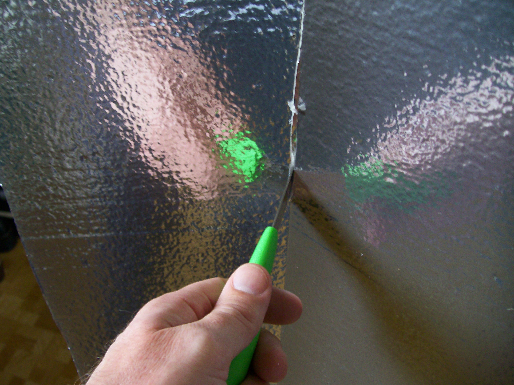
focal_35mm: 36
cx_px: 257
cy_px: 192
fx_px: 535
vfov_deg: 39.7
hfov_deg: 51.4
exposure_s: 1/11.3
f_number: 2.7
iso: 160
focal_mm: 6
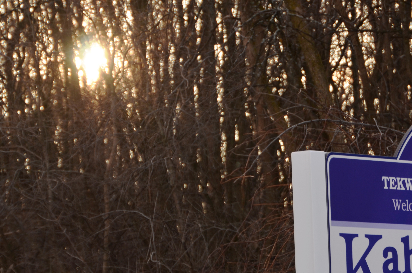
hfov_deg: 8.3
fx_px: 2821
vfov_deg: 5.5
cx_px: 295
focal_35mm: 247
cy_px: 223
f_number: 5.6
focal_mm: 92
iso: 125
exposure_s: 1/250
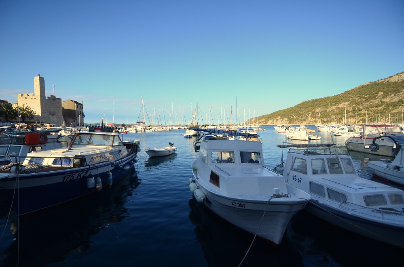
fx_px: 202
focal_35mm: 18
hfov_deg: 90.1
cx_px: 202
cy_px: 134
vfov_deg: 67.1
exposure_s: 1/6400
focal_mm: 12
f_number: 4
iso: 640
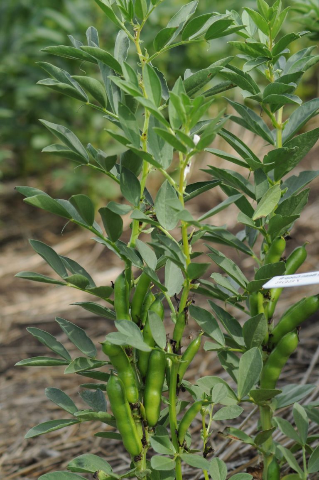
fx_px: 1699
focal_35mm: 128
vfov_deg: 16.1
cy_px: 240
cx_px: 160
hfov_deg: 10.7
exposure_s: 1/640
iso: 250
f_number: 6.3
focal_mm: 85
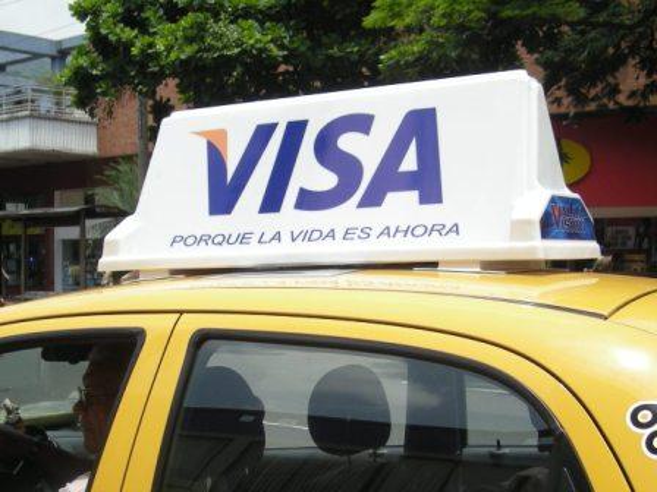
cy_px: 246
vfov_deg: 40.7
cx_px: 328
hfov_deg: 52.6
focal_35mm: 35
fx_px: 664
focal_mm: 5.7
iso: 50
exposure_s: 1/166
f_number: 5.7
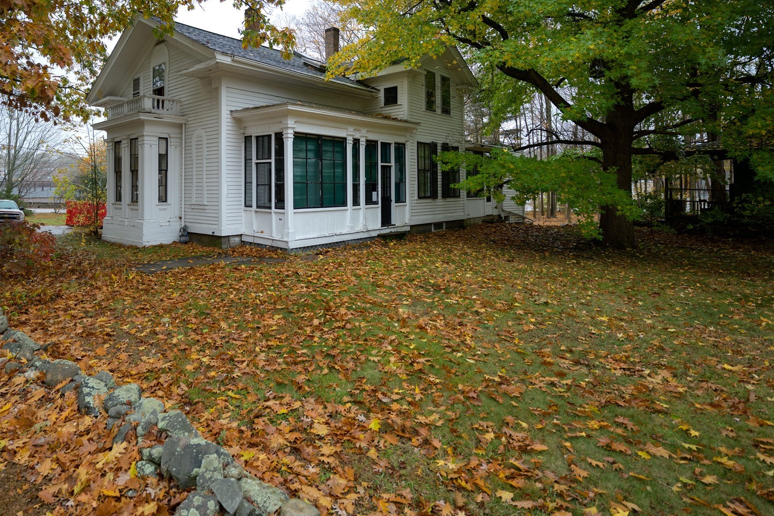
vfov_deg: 58.3
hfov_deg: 79.0
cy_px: 176
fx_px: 451
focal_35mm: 21
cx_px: 269
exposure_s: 1/100
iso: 100
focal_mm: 15
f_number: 2.8
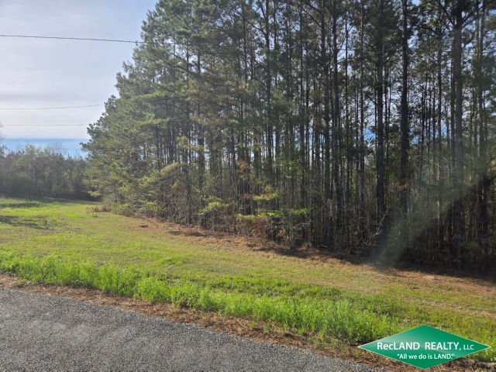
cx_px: 248
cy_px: 186
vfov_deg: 58.9
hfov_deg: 73.9
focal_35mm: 23
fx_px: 330
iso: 25
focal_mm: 5.4
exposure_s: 1/1889
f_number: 1.8
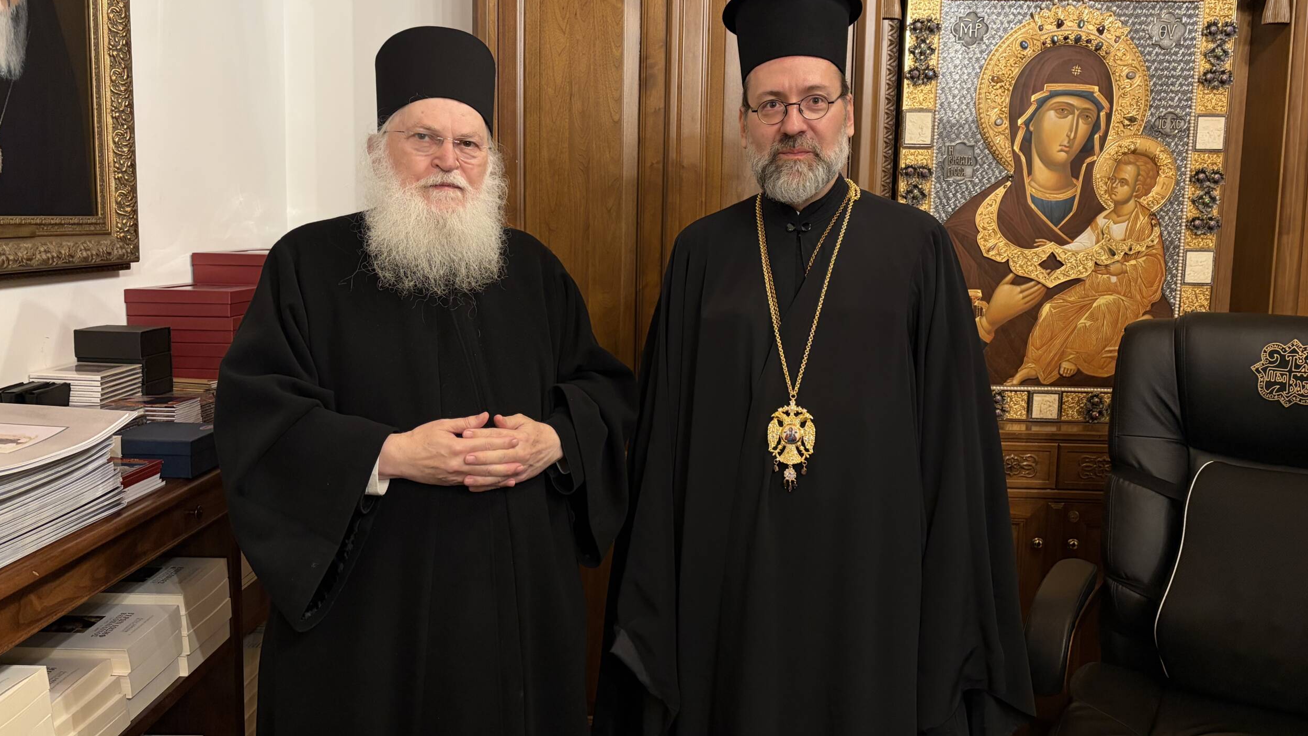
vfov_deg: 40.1
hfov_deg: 66.1
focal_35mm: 29
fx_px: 1006
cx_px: 649
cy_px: 322
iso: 250
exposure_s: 1/50
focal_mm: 5.96
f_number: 1.6
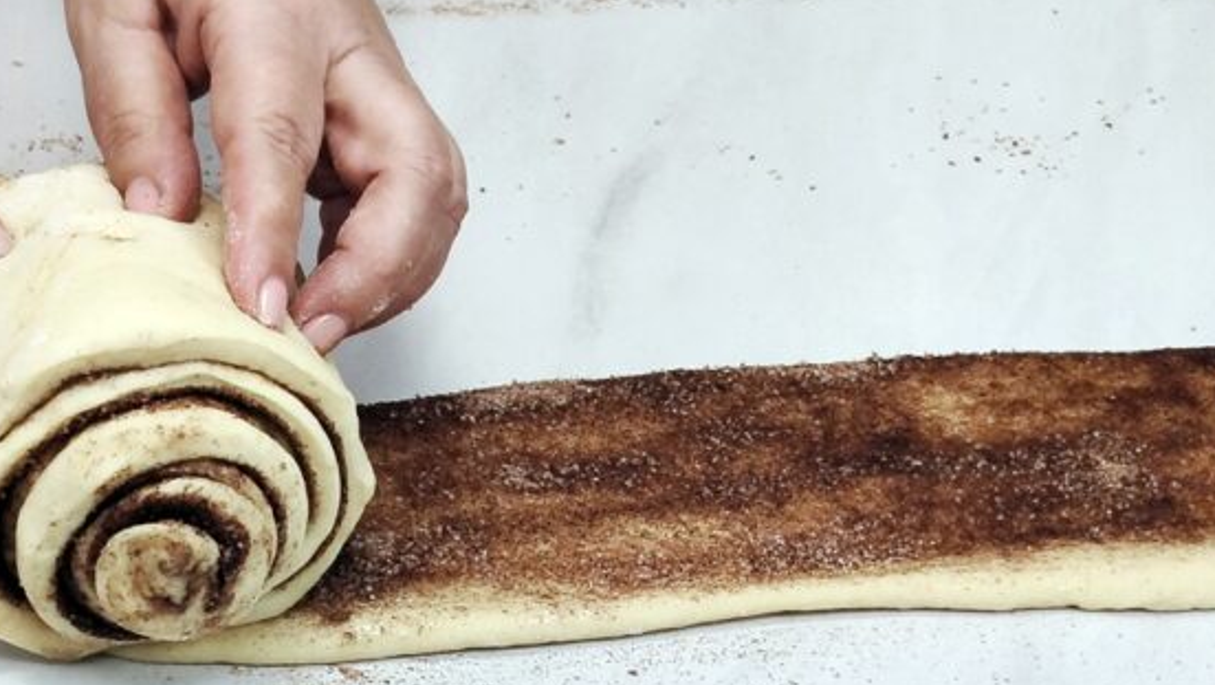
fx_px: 4673
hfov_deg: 14.8
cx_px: 603
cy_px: 572
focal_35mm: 145
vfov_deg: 8.4
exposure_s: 1/60
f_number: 1.75
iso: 253
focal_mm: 5.25
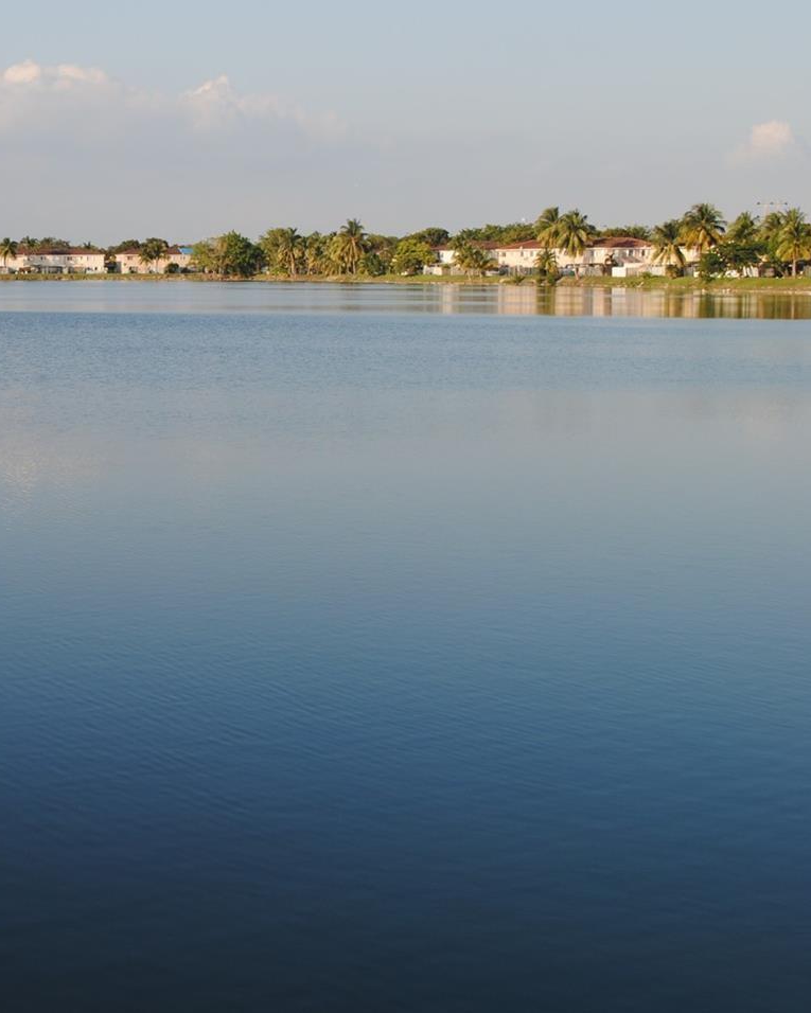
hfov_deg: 22.3
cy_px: 448
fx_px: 1980
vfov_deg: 28.7
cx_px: 6
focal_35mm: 66
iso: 100
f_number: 7.1
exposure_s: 1/200
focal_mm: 28
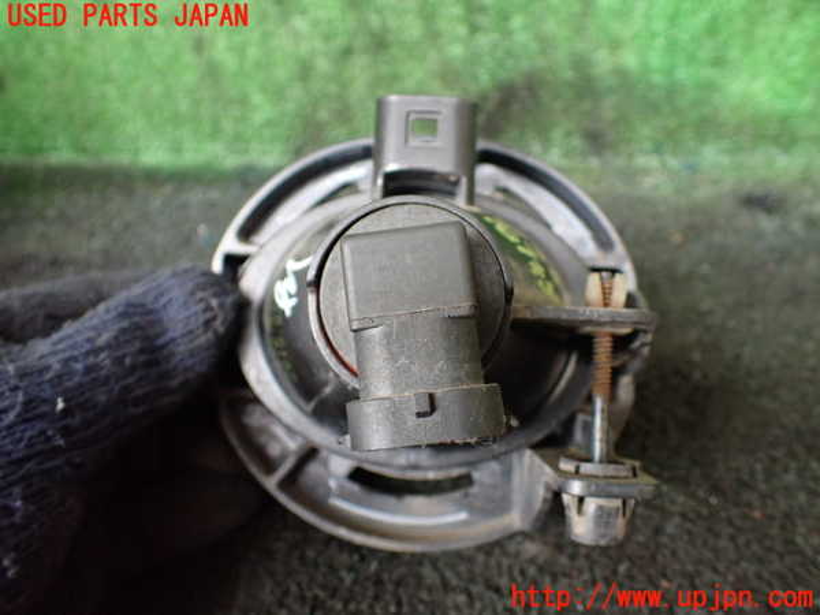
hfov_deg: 60.0
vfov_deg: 46.8
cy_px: 308
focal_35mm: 30
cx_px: 410
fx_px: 711
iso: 800
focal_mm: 5.4
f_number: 2.3
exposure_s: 1/125
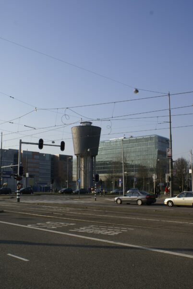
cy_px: 144
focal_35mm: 39
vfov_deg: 49.5
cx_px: 96
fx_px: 313
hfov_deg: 34.3
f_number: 11
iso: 100
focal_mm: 26
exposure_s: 1/160
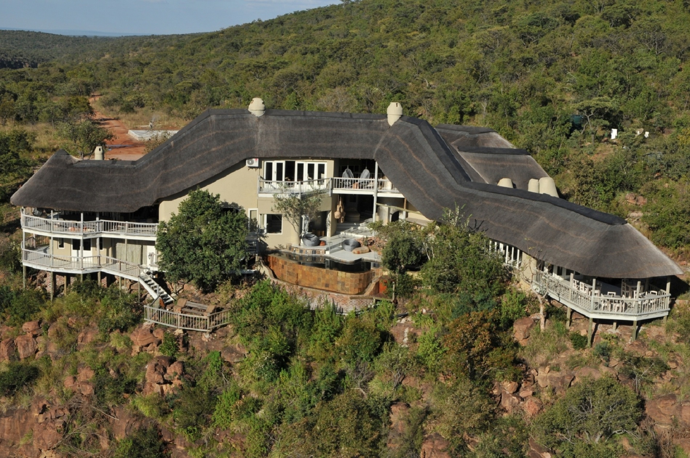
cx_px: 345
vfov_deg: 25.7
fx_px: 1005
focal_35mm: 52
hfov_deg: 37.9
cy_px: 229
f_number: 9.5
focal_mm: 35
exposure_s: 1/500
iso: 200
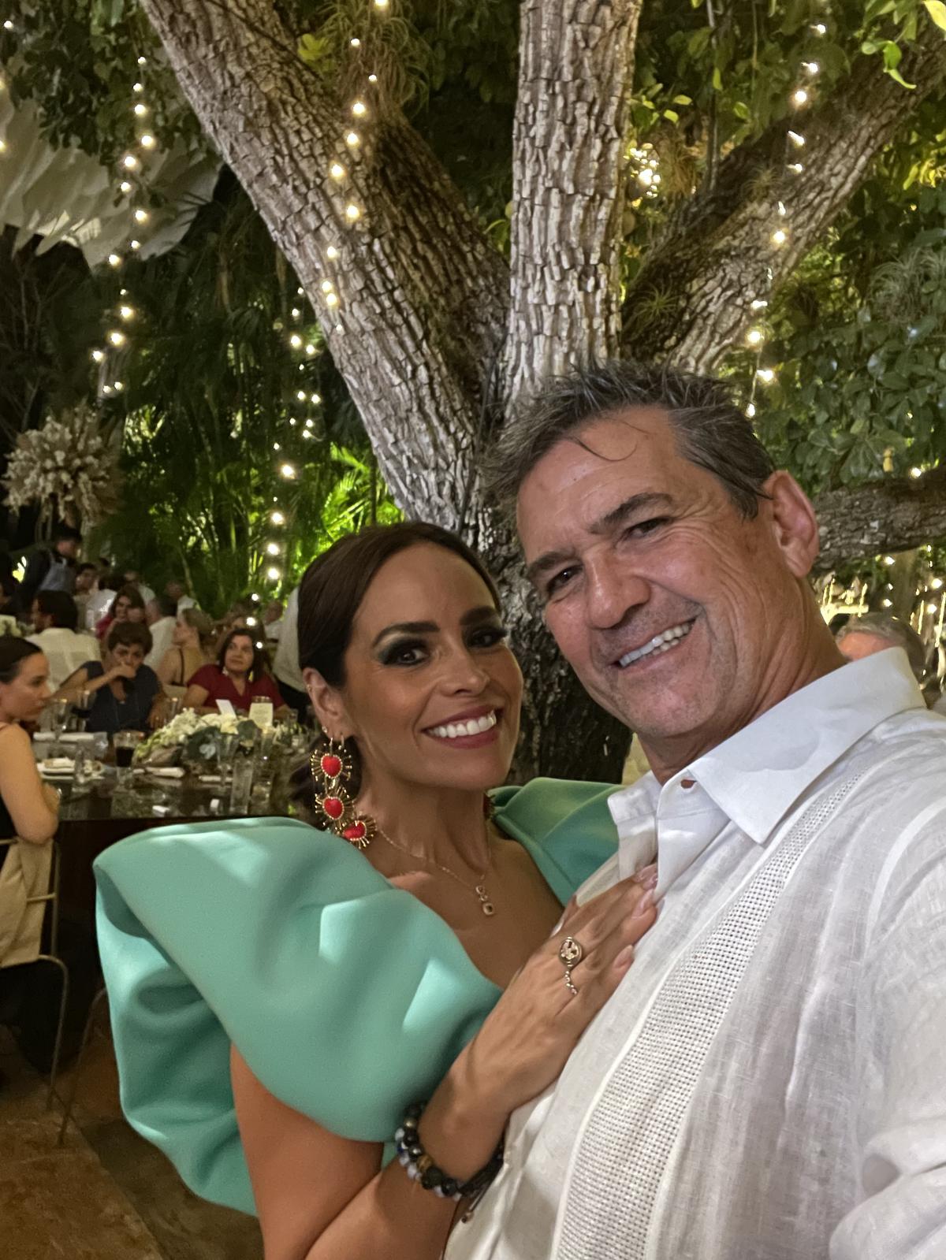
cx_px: 473
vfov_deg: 60.0
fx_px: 1093
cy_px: 630
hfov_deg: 46.8
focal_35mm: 30
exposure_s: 1/15
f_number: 2.2
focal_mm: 2.71
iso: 1250
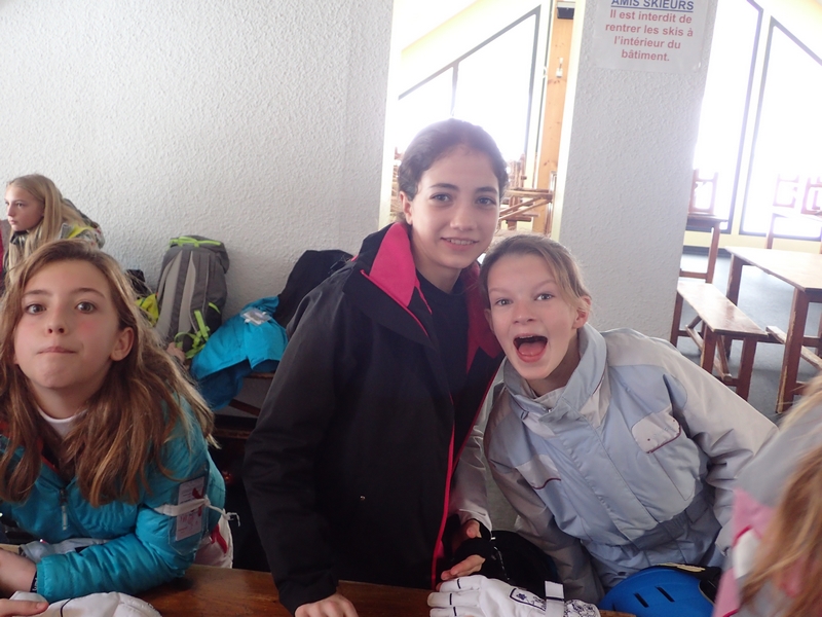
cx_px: 411
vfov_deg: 40.7
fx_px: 831
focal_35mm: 35
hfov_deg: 52.6
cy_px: 308
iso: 320
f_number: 2.6
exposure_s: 1/30
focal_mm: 6.42
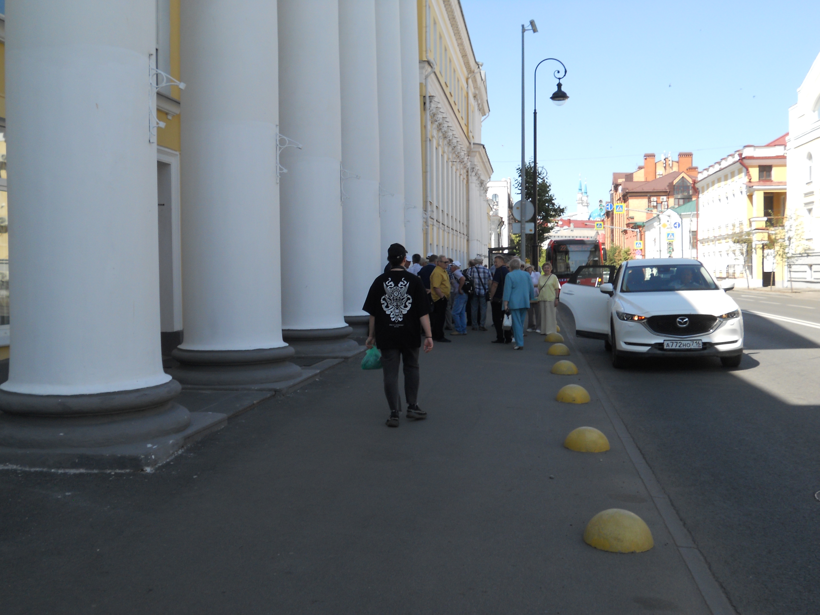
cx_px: 410
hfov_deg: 49.0
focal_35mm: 38
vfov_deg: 37.7
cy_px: 308
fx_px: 900
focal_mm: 6.9
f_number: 3.9
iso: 80
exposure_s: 1/400
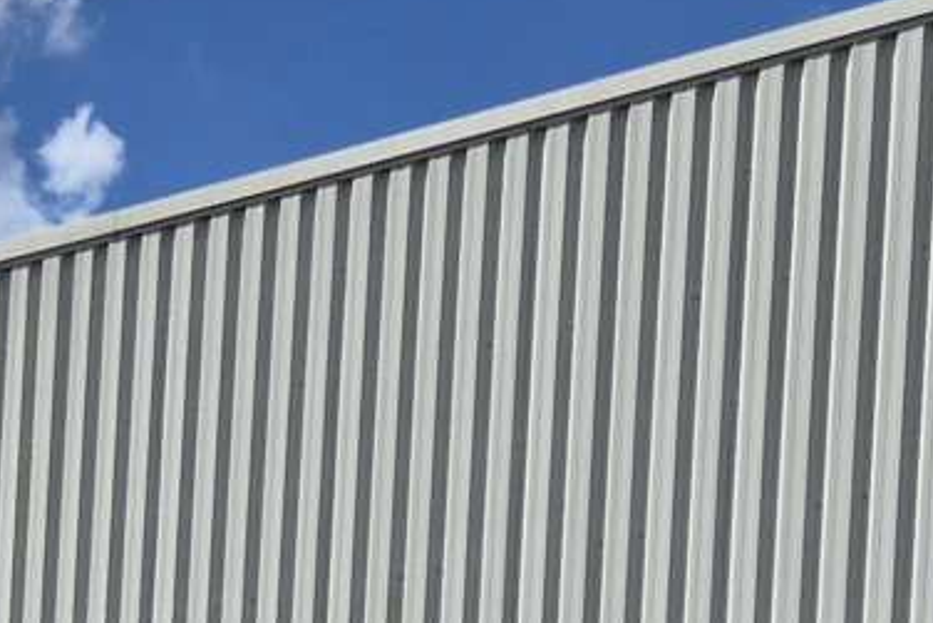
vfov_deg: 10.1
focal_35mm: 122
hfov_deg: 16.6
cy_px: 1392
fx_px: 3163
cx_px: 129
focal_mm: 5.4
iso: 25
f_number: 1.8
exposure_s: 1/2984
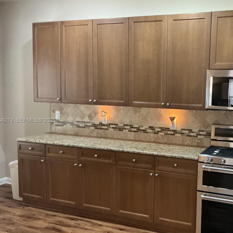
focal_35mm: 40
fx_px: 305
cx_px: 167
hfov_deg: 41.0
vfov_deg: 41.9
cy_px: 121
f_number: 1.8
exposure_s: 1/60
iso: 200
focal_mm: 3
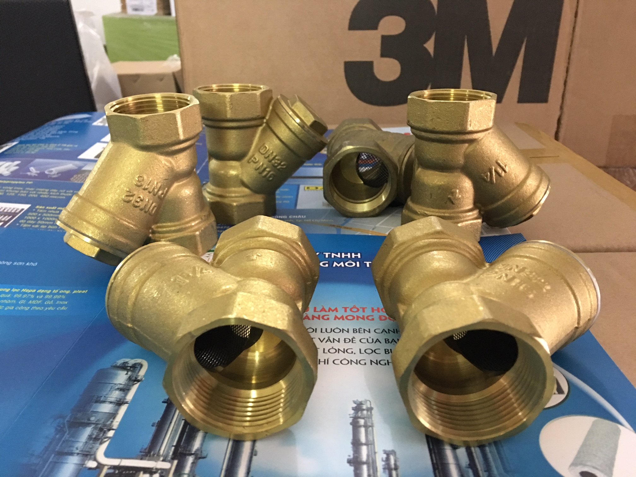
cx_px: 318
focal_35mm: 29
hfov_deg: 61.7
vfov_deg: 48.2
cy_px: 238
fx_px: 533
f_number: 2.2
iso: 160
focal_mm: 4.15
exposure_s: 1/8
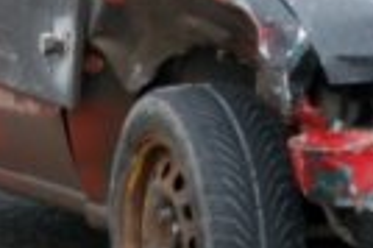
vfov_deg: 2.9
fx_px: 4816
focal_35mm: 465
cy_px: -92
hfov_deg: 4.4
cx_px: 303
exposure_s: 1/80
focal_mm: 65
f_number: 5.3
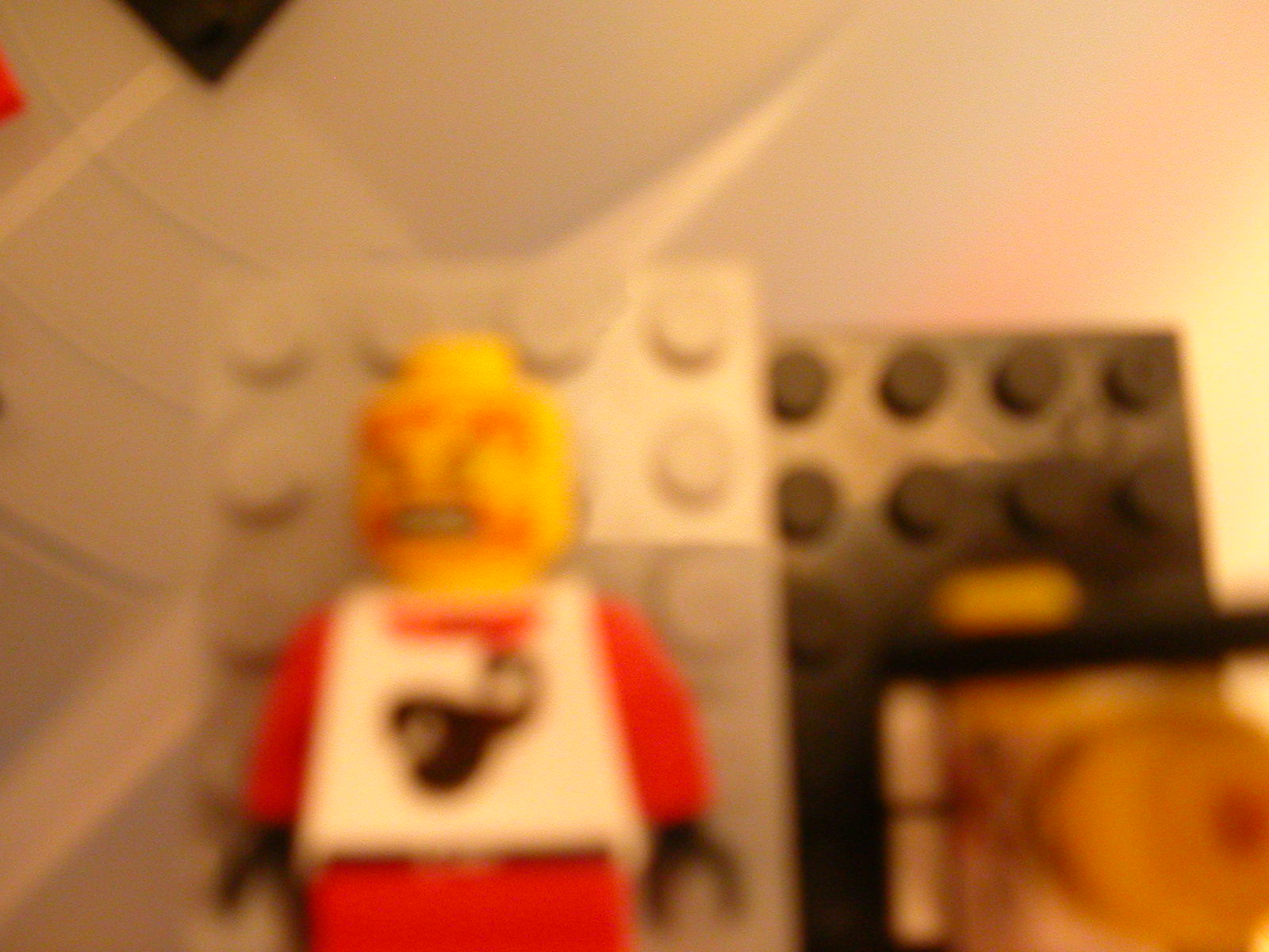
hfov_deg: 50.1
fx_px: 1356
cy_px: 476
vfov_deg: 38.7
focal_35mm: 37
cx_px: 634
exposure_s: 1/4.5
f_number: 2.7
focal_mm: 5.6
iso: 320
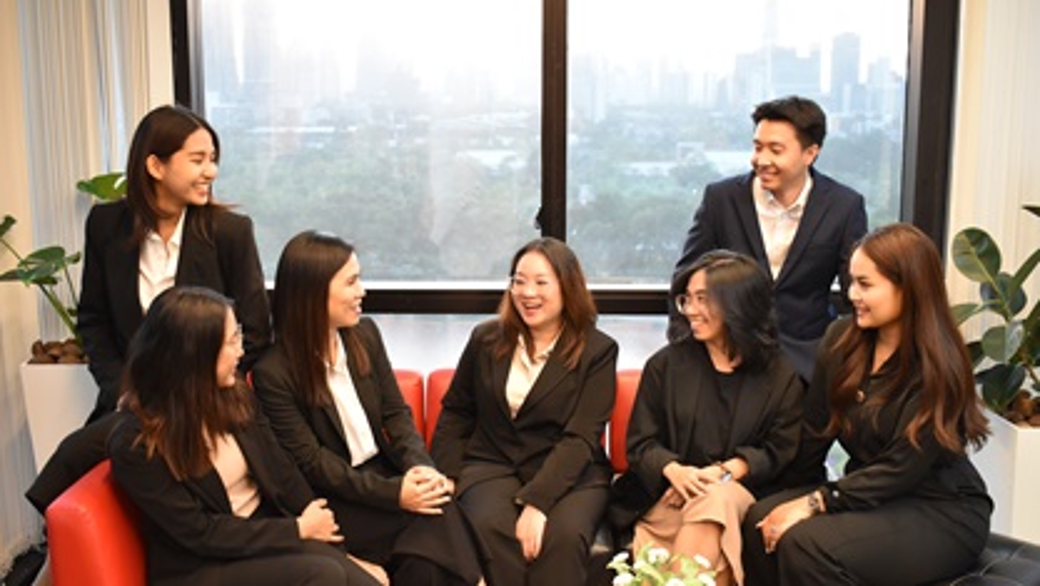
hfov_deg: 51.0
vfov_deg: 30.1
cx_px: 521
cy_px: 279
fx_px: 1091
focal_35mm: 40
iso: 1800
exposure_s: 1/30
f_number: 4
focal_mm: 25
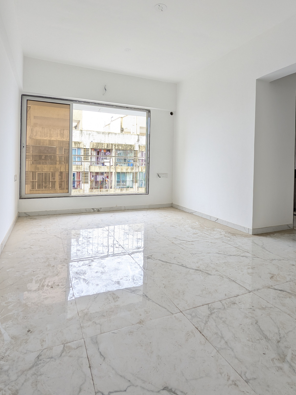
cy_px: 167
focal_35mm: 21
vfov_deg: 78.4
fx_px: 239
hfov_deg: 63.3
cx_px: 161
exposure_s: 1/112
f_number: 2.2
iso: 42
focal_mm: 2.35
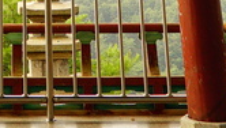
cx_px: 0
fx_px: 774
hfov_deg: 16.3
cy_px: -423
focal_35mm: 129
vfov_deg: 6.8
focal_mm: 16
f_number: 11
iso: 400
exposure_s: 1/125
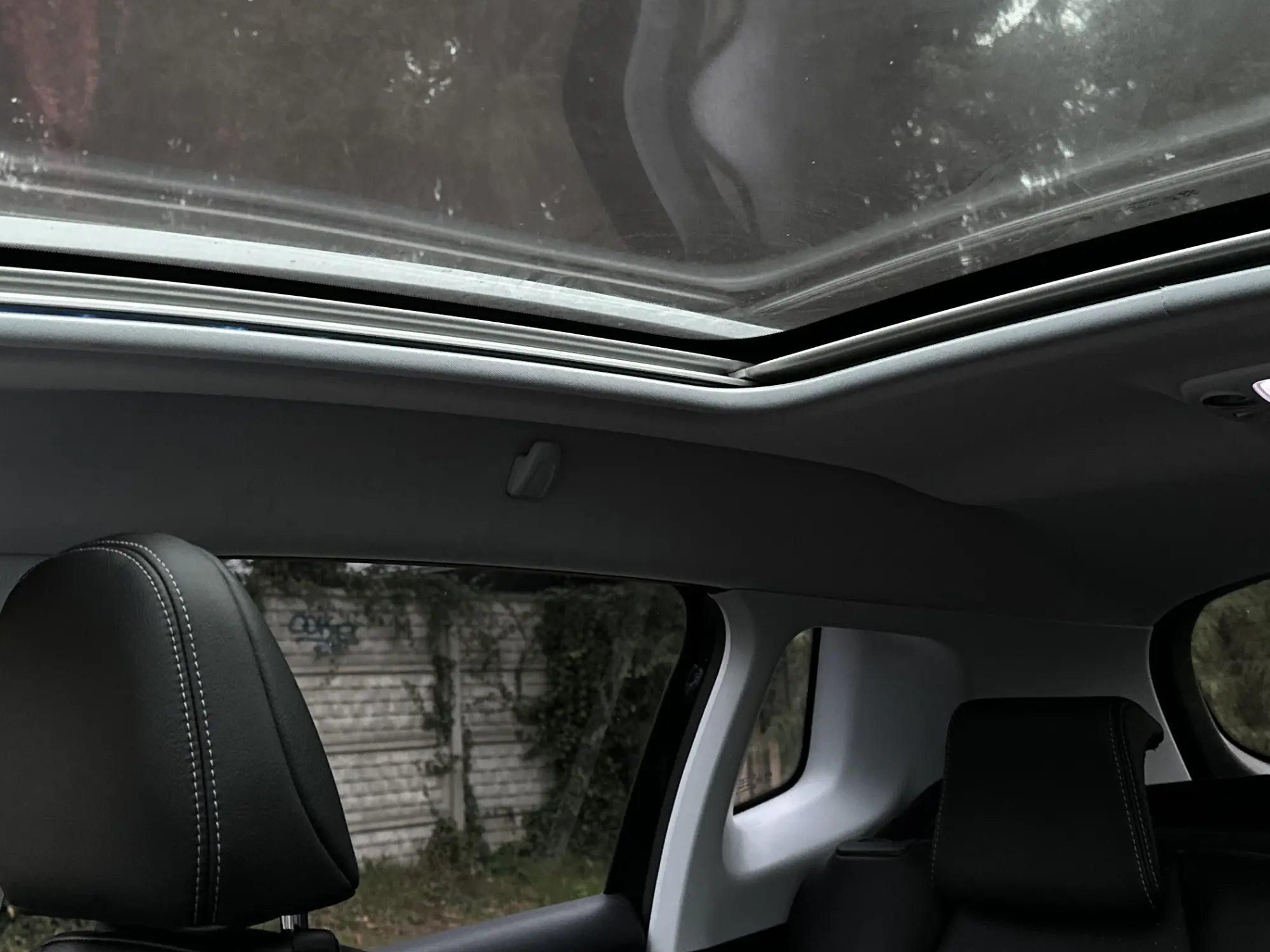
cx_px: 477
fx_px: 1688
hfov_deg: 40.9
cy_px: 385
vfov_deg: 31.4
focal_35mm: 46
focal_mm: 6.86
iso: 320
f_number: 1.78
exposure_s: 1/60
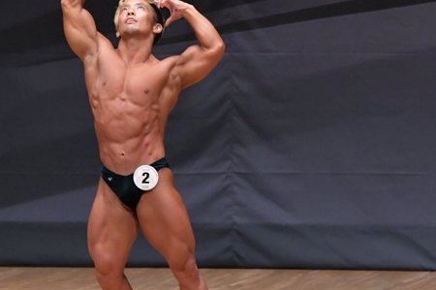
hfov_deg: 4.2
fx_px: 5946
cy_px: 172
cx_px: 166
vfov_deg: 2.8
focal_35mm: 491
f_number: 5.6
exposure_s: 1/400
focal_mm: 190
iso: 6400
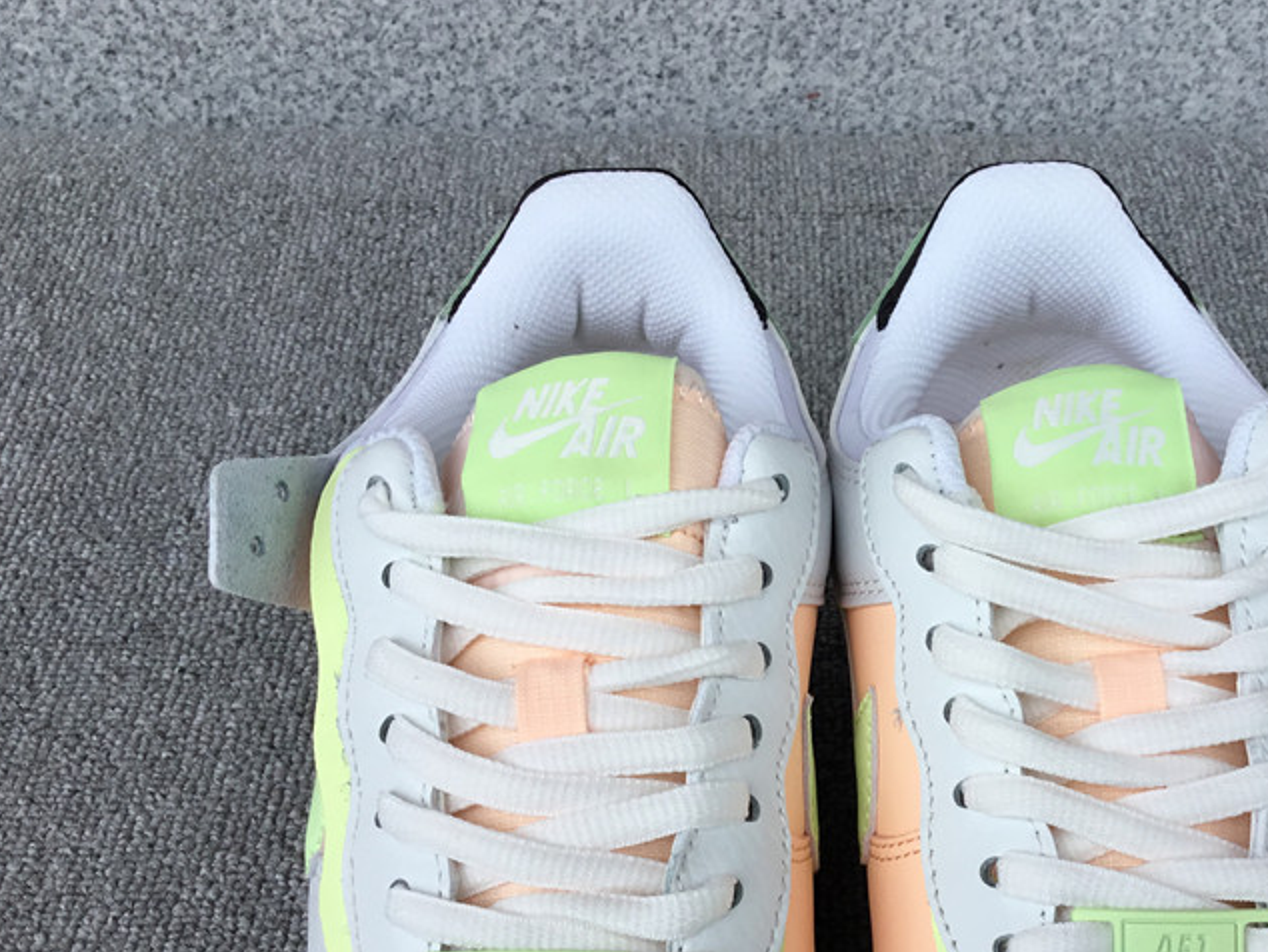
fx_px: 1612
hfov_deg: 42.3
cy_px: 621
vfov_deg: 32.7
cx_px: 854
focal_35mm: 44
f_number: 2.4
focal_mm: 3.3
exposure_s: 1/476
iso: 25
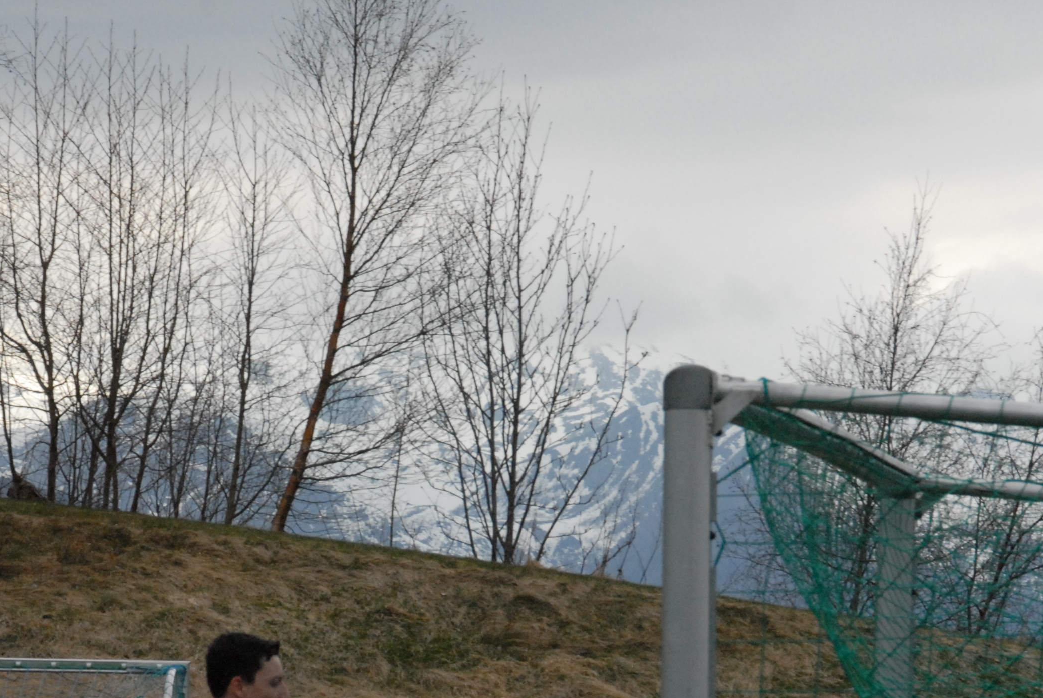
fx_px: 8497
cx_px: 399
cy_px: 624
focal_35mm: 293
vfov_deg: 4.7
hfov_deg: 7.0
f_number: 11
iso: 1000
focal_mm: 105
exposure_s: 1/640
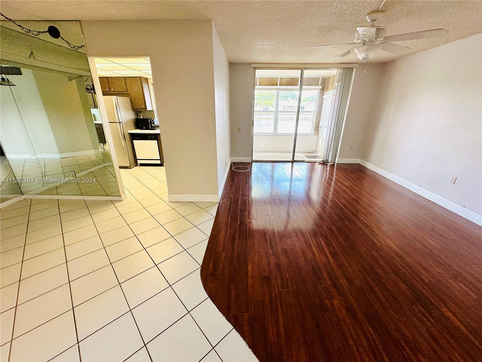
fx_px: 195
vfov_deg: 85.7
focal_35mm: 14
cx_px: 241
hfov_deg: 102.1
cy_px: 181
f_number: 2.2
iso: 250
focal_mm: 2.22
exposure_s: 1/120
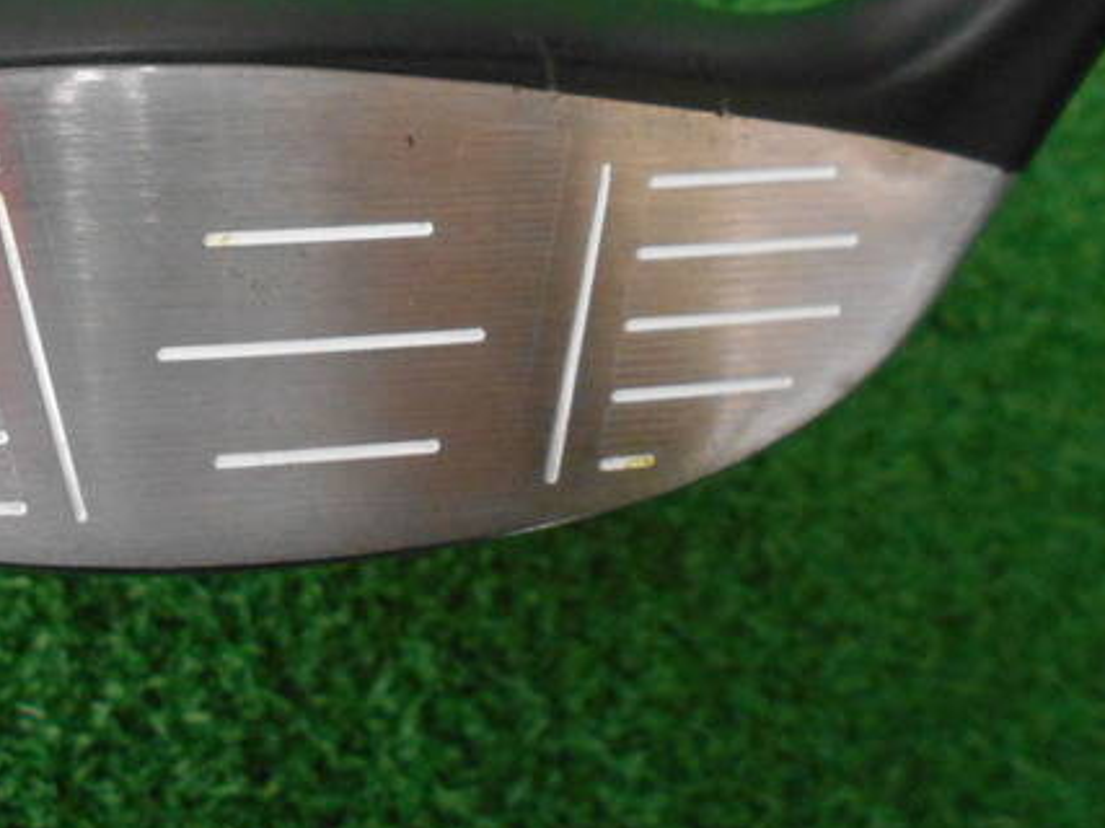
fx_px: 1245
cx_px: 285
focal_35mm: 39
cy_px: 223
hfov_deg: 46.3
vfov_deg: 36.1
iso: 800
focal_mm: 4.6
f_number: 3.2
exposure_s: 1/60
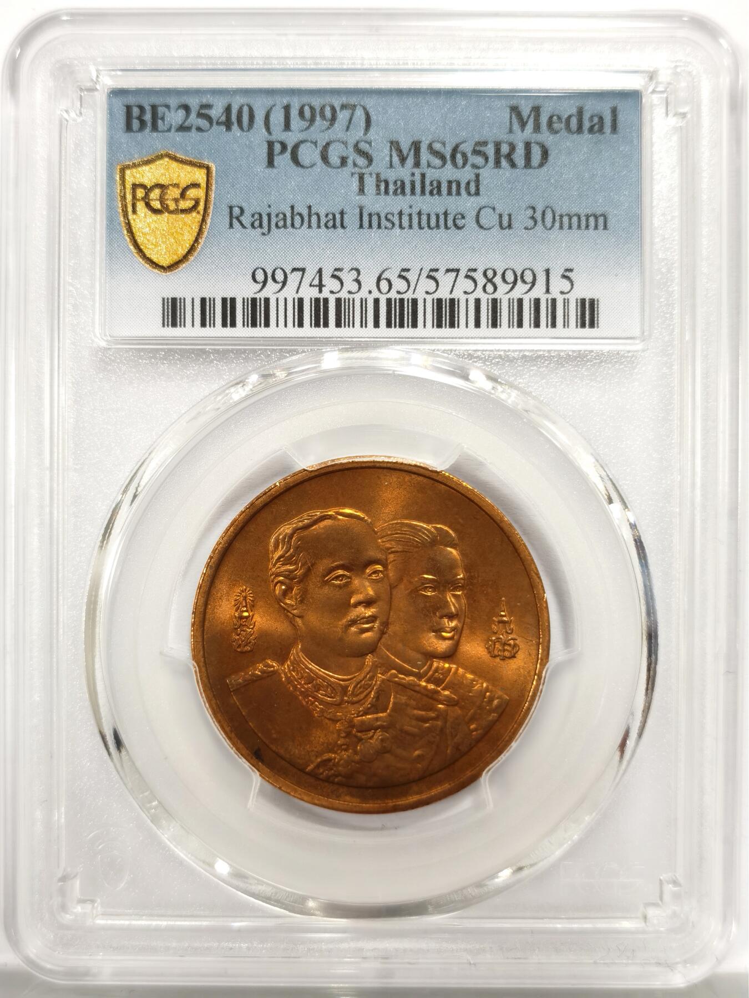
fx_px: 1558
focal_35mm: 54
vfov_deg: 35.5
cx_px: 374
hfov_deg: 27.0
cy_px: 499
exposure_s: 1/100
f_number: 16
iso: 160
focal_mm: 5.56
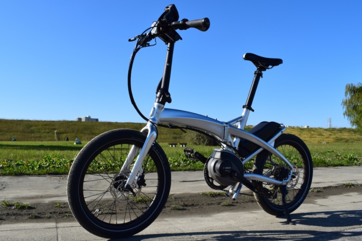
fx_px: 271
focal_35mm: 27
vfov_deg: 47.9
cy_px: 120
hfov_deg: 67.4
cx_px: 181
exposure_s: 1/500
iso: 320
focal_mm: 18
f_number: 11
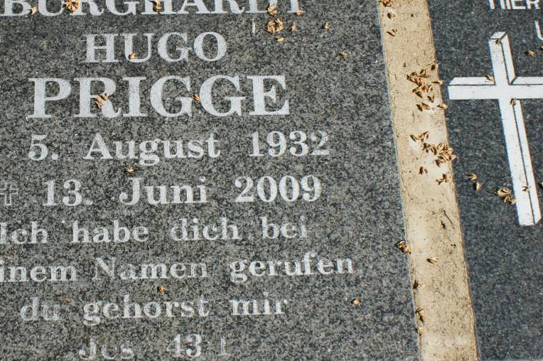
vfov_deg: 20.6
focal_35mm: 66
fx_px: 995
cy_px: 146
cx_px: 195
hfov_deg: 30.4
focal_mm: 28
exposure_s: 1/400
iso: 200
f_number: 9
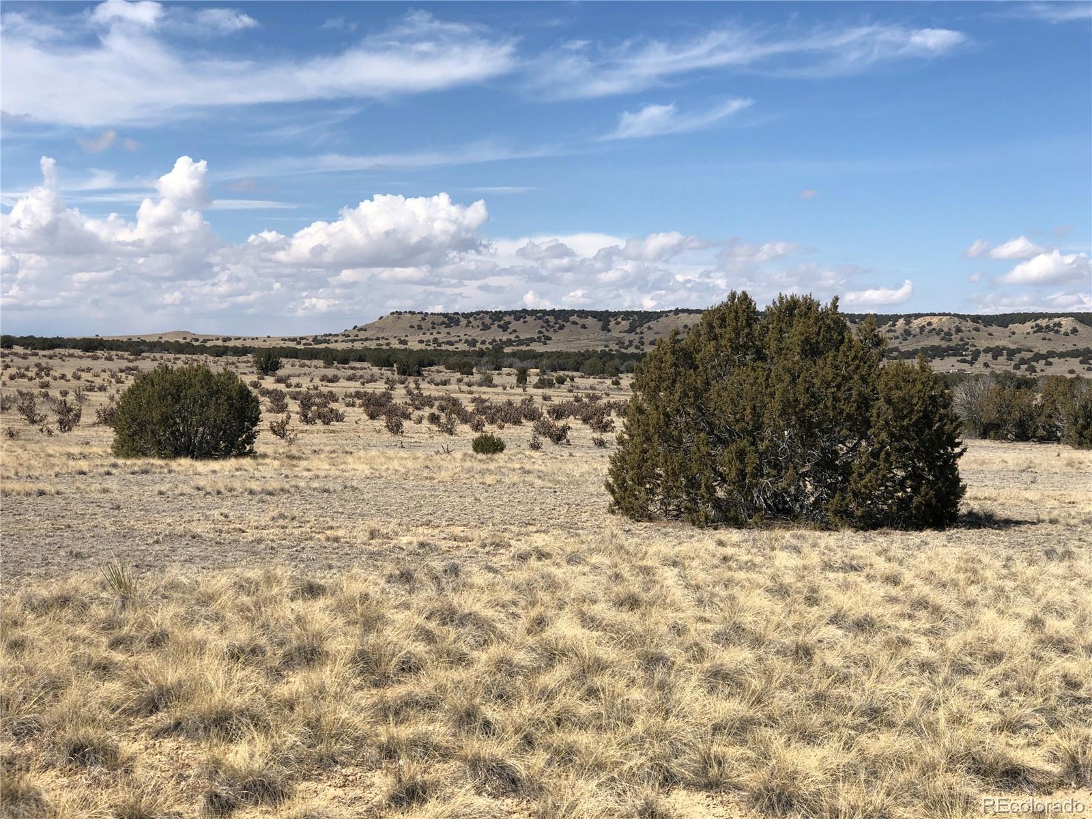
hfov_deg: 33.8
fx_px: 1798
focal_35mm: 57
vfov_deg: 25.7
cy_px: 410
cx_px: 546
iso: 20
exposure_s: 1/1412
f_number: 2.8
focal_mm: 6.6
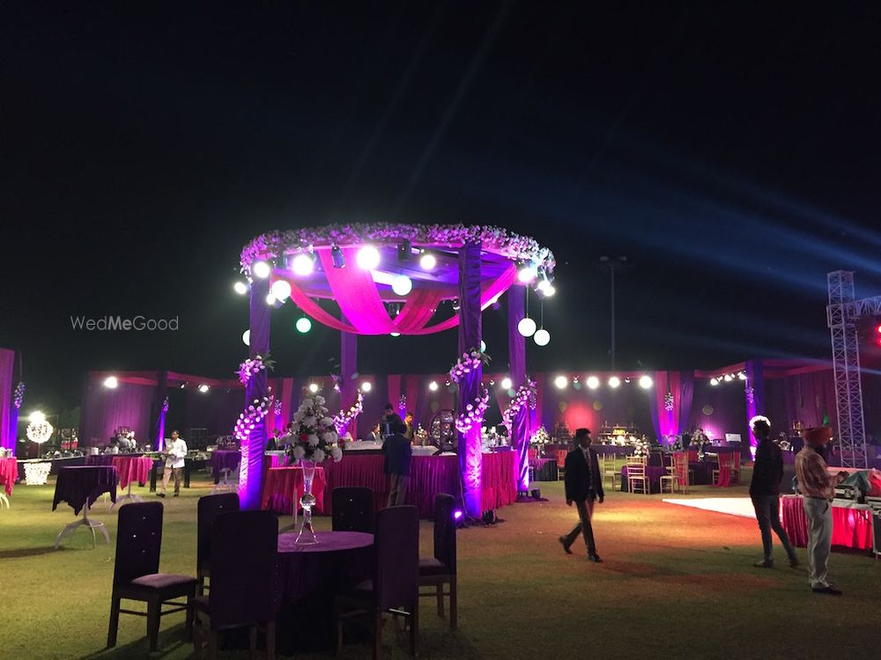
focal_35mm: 29
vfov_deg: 48.2
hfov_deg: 61.7
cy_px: 330
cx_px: 440
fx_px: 738
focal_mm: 4.15
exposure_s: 1/20
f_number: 2.2
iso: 250
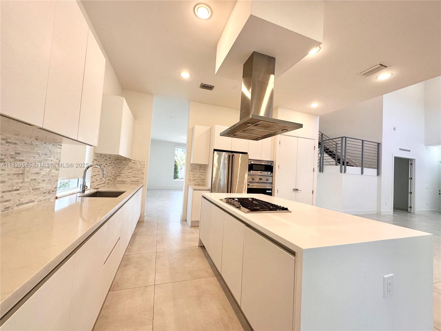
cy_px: 166
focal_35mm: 14
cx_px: 220
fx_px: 178
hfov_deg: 102.1
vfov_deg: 85.7
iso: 125
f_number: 2.2
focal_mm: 2.22
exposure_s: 1/120
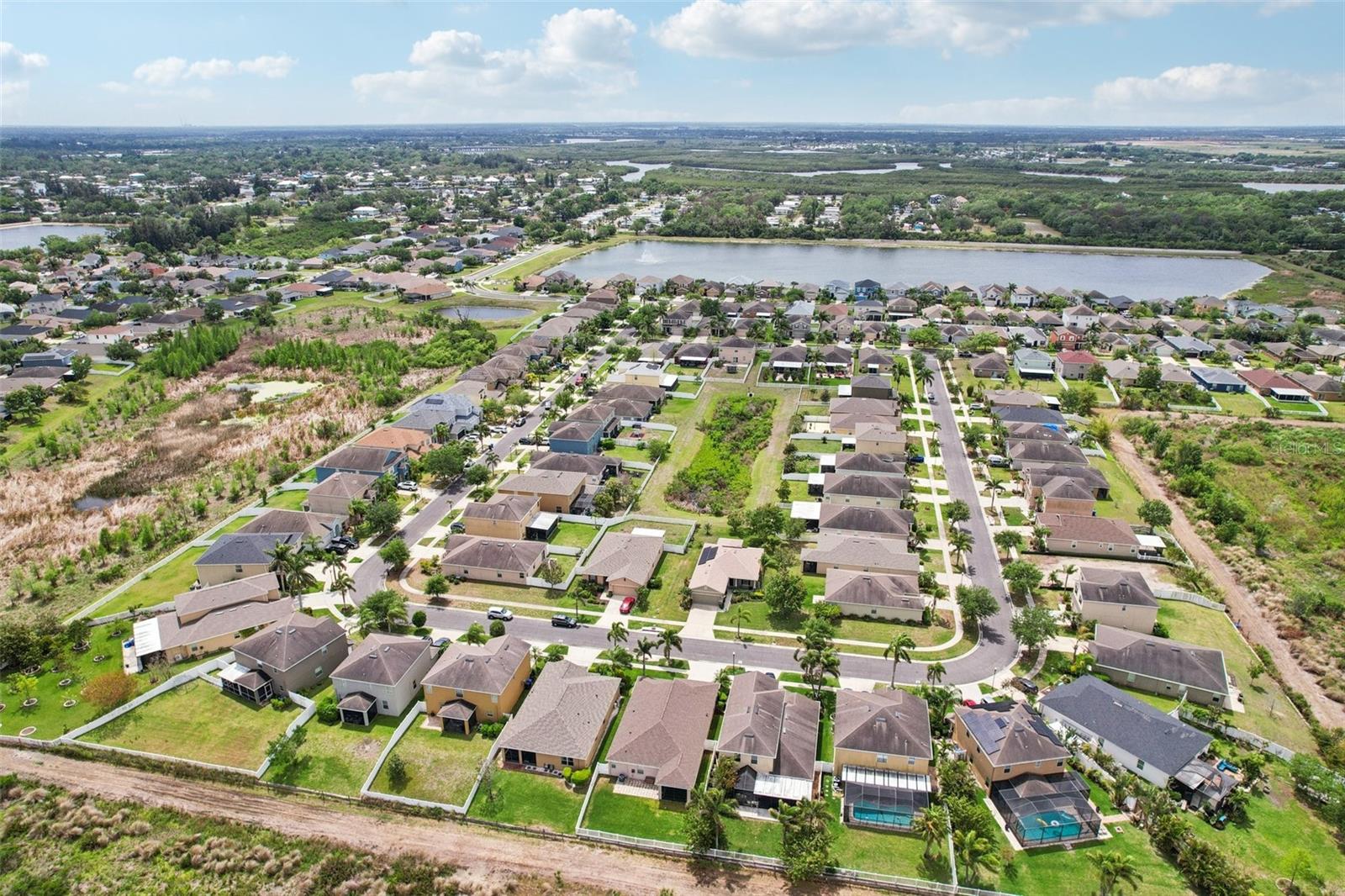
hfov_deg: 78.6
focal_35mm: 22
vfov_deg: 57.2
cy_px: 448
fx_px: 822
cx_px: 672
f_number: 2.8
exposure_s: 1/3000
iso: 150
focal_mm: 8.4
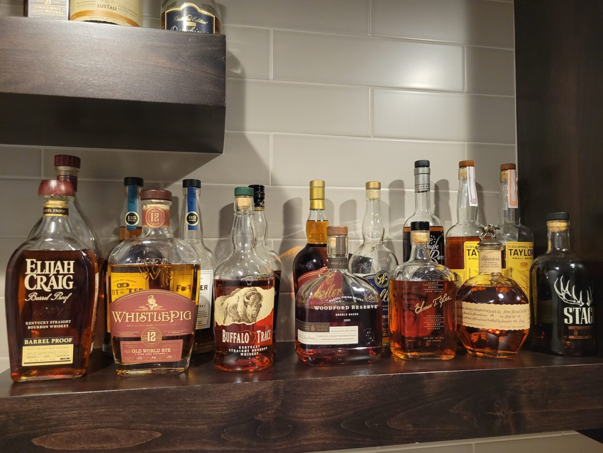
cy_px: 226
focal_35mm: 26
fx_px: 453
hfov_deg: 67.3
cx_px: 302
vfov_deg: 53.1
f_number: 1.8
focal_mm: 5.4
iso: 500
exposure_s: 1/40
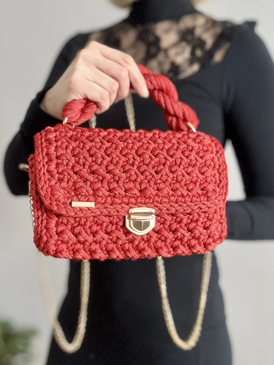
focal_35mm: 30
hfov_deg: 46.8
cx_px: 137
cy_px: 182
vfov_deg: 60.0
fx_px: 317
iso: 320
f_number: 1.9
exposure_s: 1/33
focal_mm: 2.69
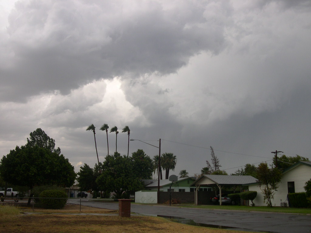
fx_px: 341
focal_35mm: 38
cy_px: 116
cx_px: 156
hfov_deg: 49.0
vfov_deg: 37.7
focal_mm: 8
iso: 100
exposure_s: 1/112
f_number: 7.6
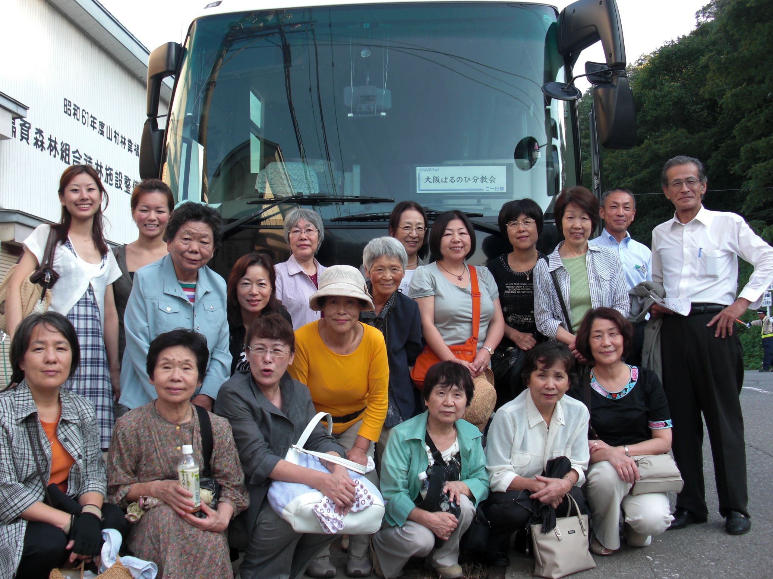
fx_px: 893
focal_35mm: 40
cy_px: 269
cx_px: 356
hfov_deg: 46.8
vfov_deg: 35.9
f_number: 2.8
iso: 50
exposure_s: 1/125
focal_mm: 6.3
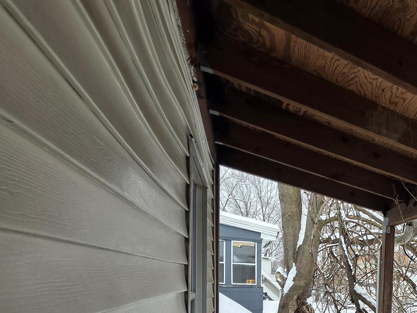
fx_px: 313
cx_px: 392
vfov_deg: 45.5
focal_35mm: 26
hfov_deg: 56.0
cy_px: 307
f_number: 1.9
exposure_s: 1/332
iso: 40
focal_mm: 2.2
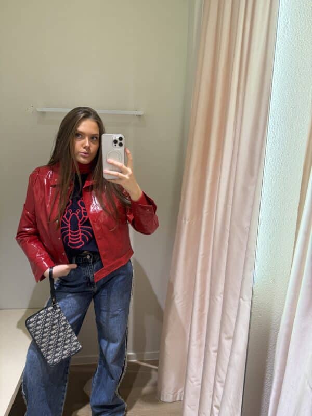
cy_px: 208
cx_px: 156
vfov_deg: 71.6
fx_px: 288
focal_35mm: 24
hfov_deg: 56.8
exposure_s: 1/100
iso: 100
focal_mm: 6.76
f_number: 1.78
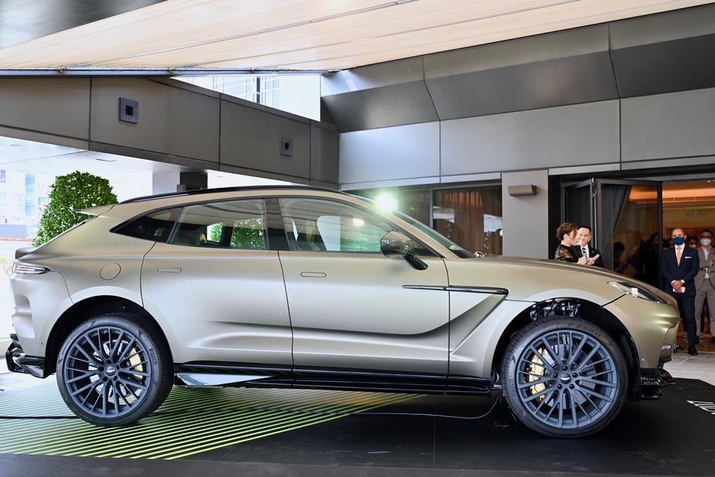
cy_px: 238
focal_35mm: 34
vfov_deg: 39.4
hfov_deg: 56.5
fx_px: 665
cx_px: 358
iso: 800
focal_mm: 33.5
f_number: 4
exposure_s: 1/500
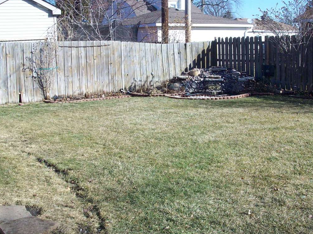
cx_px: 189
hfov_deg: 38.7
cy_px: 112
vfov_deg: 29.7
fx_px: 443
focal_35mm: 49
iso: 80
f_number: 5.5
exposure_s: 1/237
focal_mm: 5.7
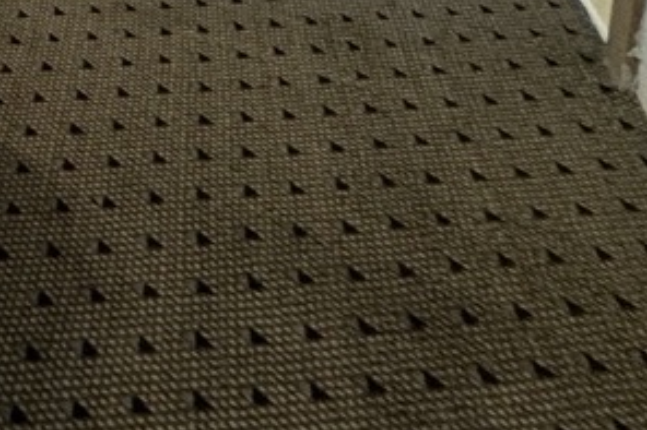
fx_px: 1132
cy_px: -513
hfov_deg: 18.2
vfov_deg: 15.4
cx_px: -704
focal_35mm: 63
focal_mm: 2.22
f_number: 2.2
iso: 160
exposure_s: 1/100
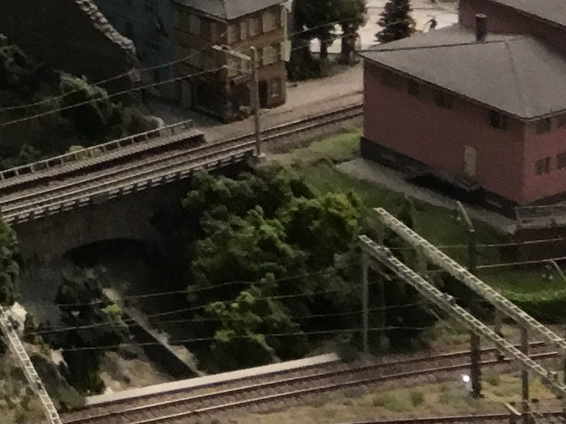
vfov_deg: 8.6
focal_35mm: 154
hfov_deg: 11.5
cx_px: -582
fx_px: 2518
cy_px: -677
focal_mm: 4.15
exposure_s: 1/17
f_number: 2.2
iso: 40
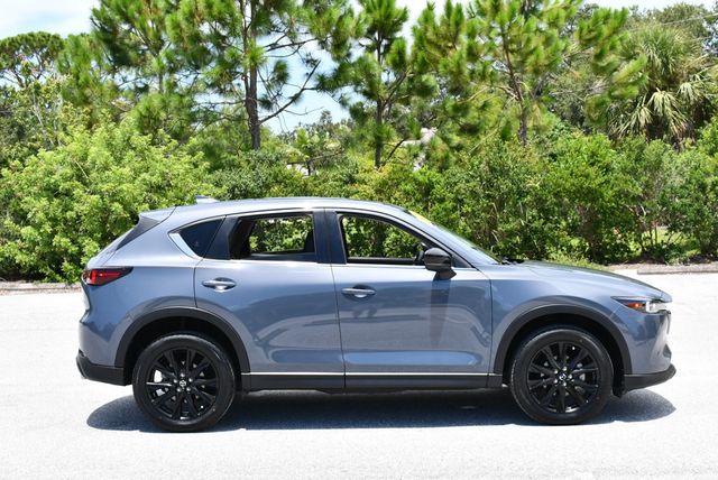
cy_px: 240
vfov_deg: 26.0
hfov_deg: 38.2
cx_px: 359
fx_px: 1038
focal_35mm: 52
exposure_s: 1/250
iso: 180
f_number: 8
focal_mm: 26
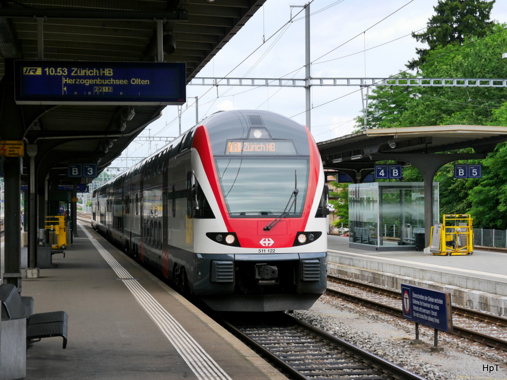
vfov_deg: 17.4
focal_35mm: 85
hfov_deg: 23.0
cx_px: 255
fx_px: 1245
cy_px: 191
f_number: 7.1
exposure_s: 1/250
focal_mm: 42
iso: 160
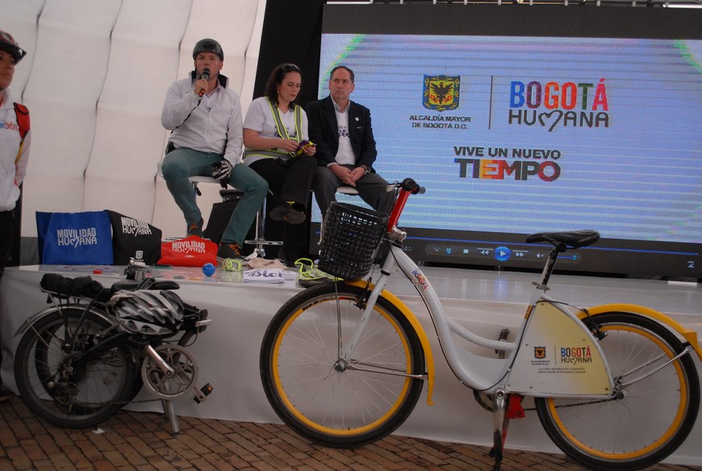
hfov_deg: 53.0
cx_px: 351
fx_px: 703
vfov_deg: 37.0
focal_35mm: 36
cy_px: 236
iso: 640
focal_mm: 24
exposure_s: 1/200
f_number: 4
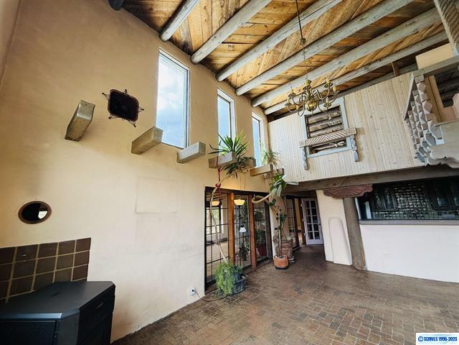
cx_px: 230
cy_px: 172
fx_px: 186
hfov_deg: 102.1
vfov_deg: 85.7
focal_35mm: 14
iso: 64
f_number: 2.2
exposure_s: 1/172
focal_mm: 2.22
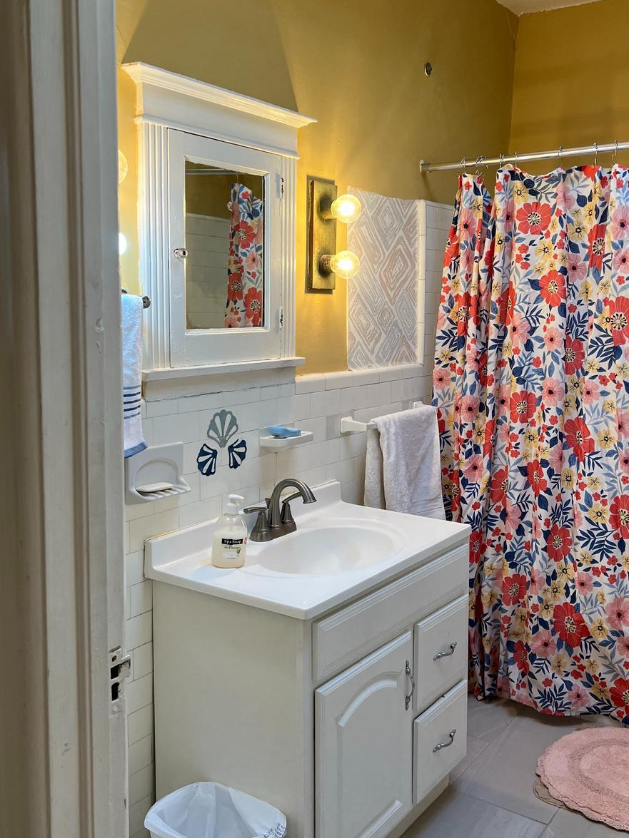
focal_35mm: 34
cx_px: 366
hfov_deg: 41.7
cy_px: 389
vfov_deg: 53.9
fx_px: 824
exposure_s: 1/120
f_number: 1.5
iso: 64
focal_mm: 5.7
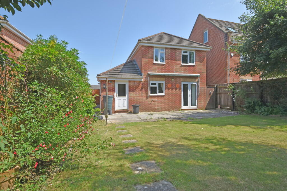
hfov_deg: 92.4
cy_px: 96
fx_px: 138
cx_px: 144
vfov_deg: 69.7
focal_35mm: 17
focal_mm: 11.5
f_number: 8
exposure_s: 1/250
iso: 160
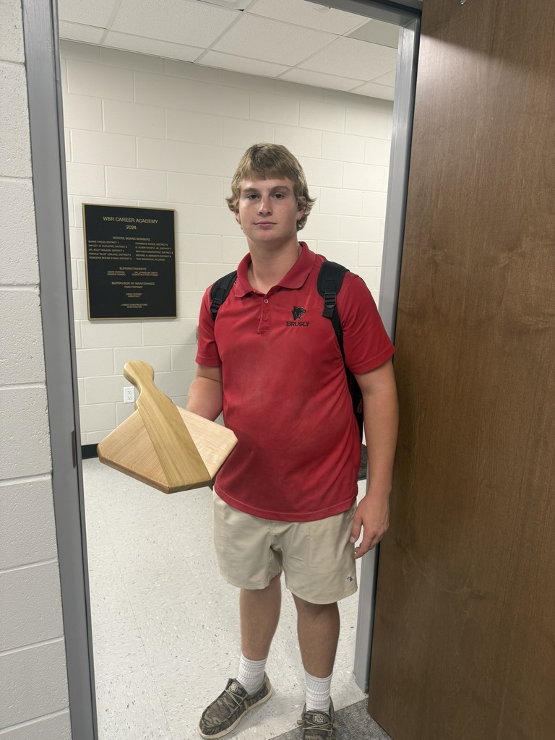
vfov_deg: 71.6
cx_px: 278
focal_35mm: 24
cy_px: 370
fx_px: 513
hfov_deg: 56.8
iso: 160
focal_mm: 6.76
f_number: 1.78
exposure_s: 1/60
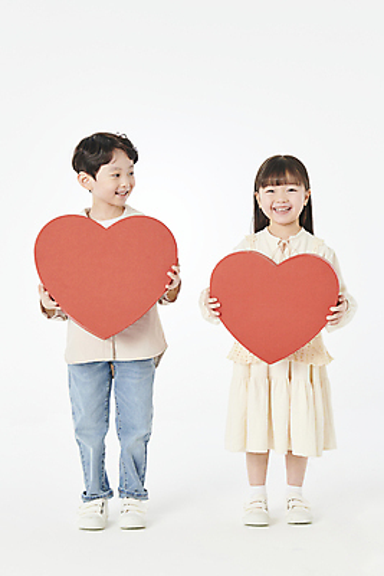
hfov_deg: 19.5
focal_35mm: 70
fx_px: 1119
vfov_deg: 28.8
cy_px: 288
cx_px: 192
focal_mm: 70
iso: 160
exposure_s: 1/125
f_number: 8
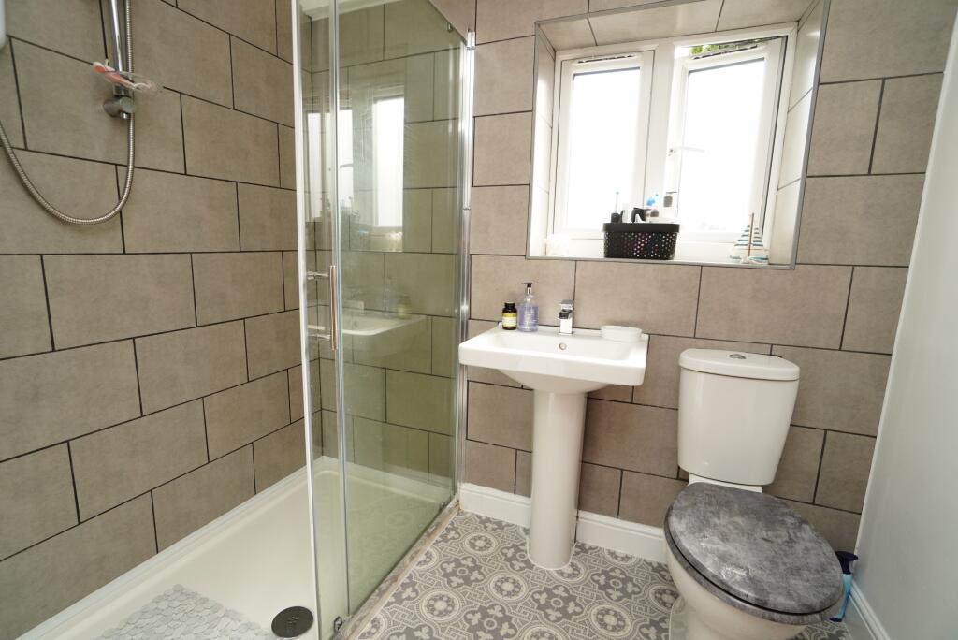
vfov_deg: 72.1
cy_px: 320
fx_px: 439
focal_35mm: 16
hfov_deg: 94.9
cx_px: 479
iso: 400
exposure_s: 1/160
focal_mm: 11
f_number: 4.5
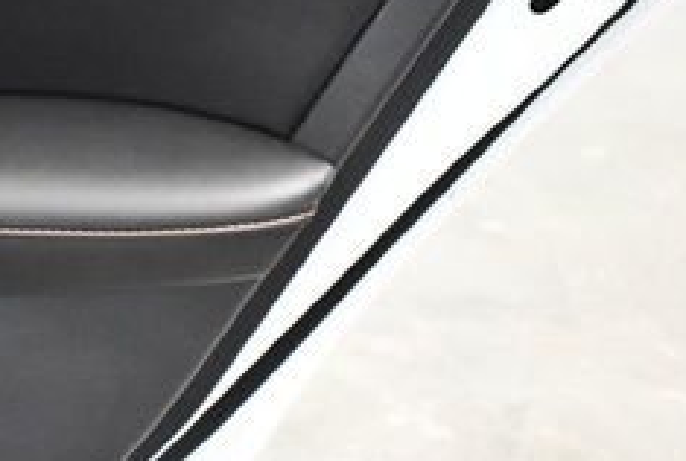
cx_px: 20
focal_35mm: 98
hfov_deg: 20.2
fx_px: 1872
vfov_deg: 14.0
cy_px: 142
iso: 3200
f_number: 3.5
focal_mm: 18
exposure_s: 1/80
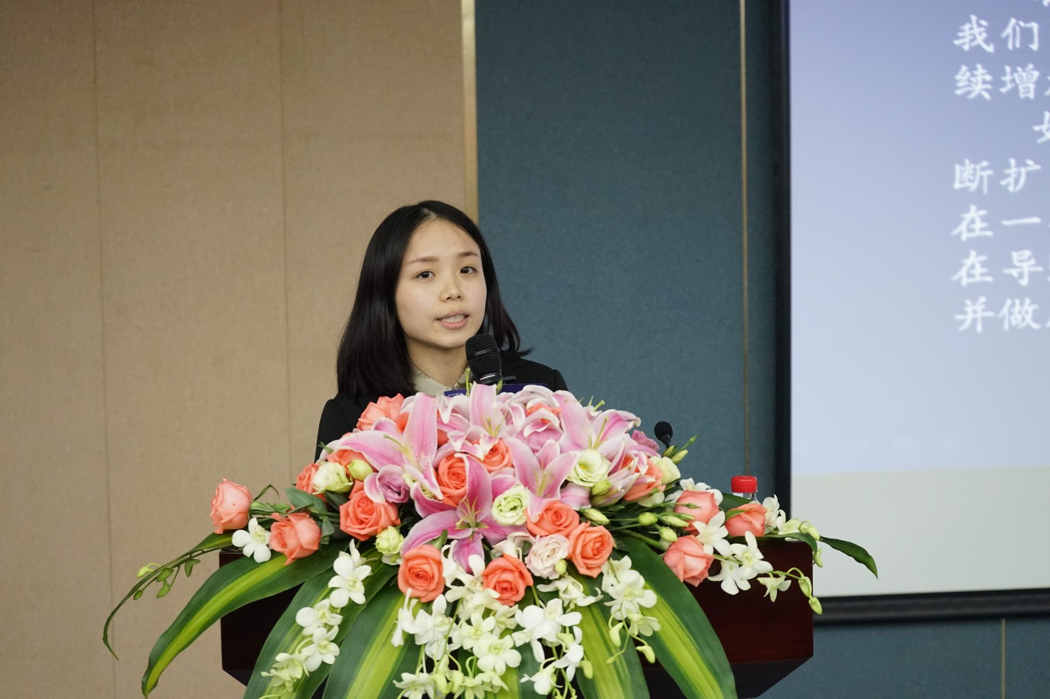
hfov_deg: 28.8
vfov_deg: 19.4
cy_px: 350
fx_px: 2041
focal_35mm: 70
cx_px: 525
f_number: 5.6
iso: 2500
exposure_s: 1/60
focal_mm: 70
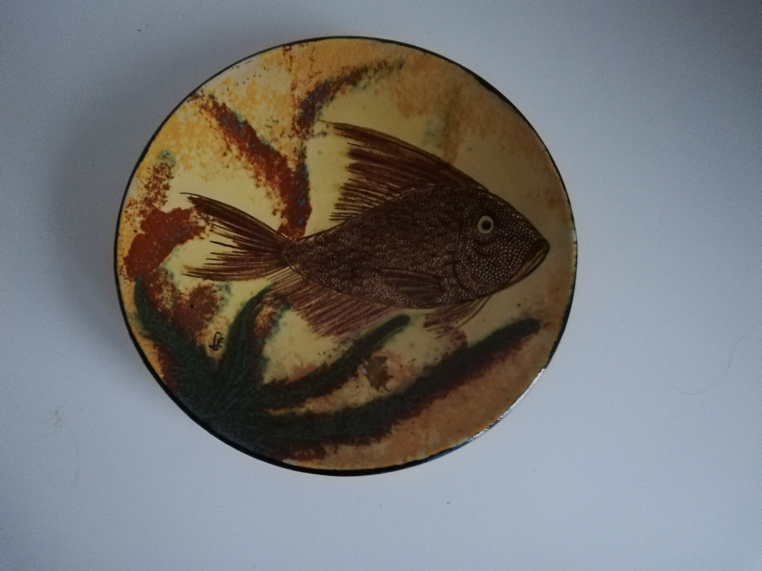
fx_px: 572
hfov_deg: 67.3
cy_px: 286
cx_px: 381
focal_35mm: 26
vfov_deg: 53.1
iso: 1000
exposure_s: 1/16.7
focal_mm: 3.81
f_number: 2.2
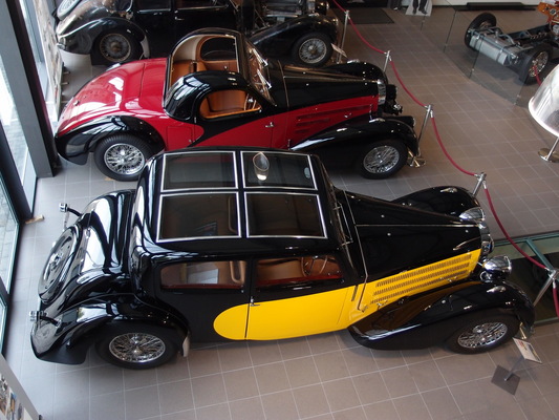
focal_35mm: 32
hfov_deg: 56.8
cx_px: 280
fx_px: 517
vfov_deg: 44.2
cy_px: 210
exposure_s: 1/80
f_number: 1.9
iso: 200
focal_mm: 6.87
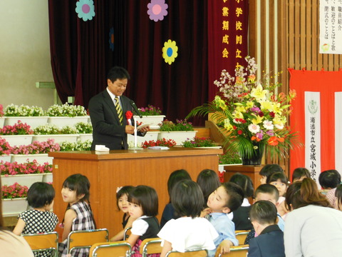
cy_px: 128
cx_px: 171
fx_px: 1413
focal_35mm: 143
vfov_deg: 10.4
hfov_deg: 13.8
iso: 400
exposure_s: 1/10
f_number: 5.8
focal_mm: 25.5
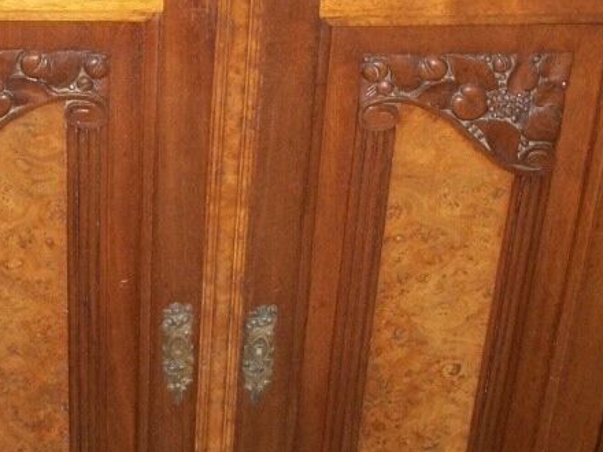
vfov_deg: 15.8
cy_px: 129
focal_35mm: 93
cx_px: 178
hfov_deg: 21.0
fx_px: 1620
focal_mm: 5.7
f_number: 2.9
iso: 160
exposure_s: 1/30
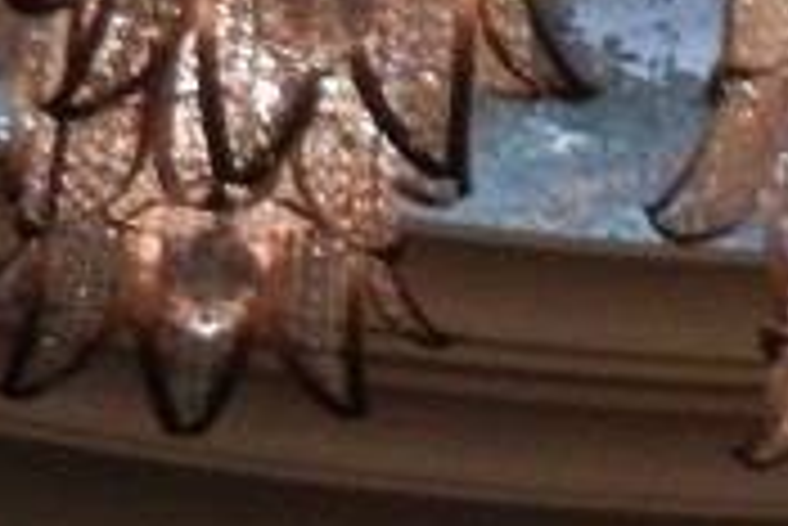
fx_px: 5192
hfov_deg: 8.2
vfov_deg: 5.6
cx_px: 1617
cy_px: -782
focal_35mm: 237
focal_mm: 7.1
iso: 400
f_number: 3.7
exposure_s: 1/39.1
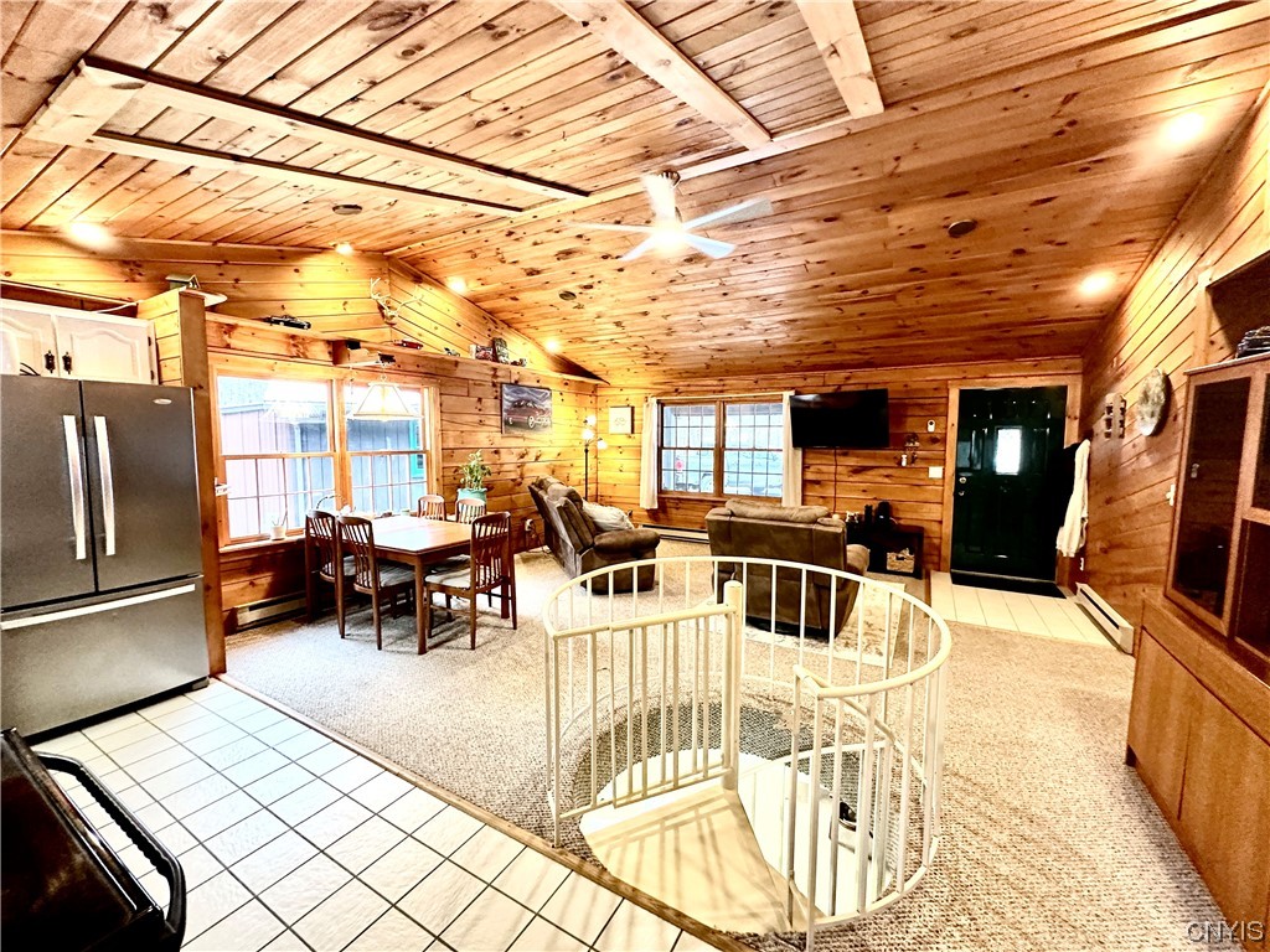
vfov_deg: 85.7
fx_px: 514
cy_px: 476
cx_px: 635
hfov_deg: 102.1
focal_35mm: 14
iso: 320
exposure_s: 1/60
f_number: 2.2
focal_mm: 2.22
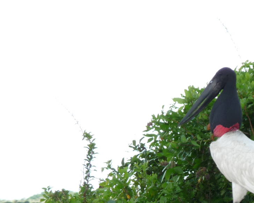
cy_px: 163
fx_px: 4264
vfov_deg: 2.7
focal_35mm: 567
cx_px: 221
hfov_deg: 3.4
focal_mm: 45.4
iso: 100
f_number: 4.9
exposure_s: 1/125
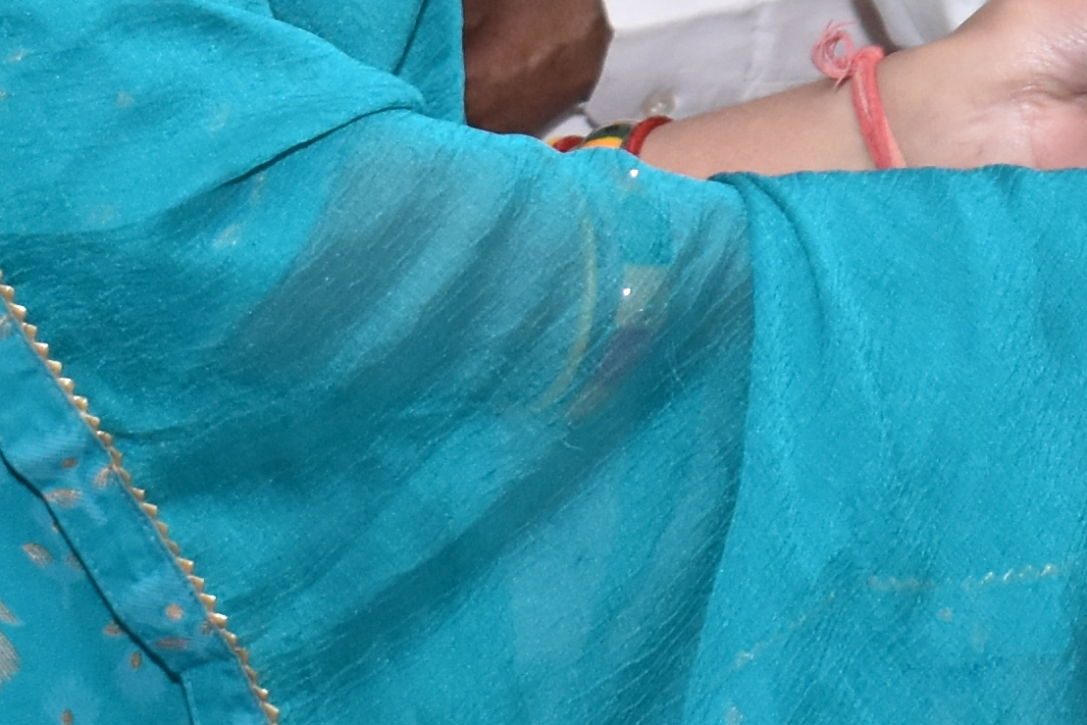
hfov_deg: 8.0
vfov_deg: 5.4
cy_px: -434
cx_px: 1748
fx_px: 7601
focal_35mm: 252
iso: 800
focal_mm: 31
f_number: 4.5
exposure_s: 1/160
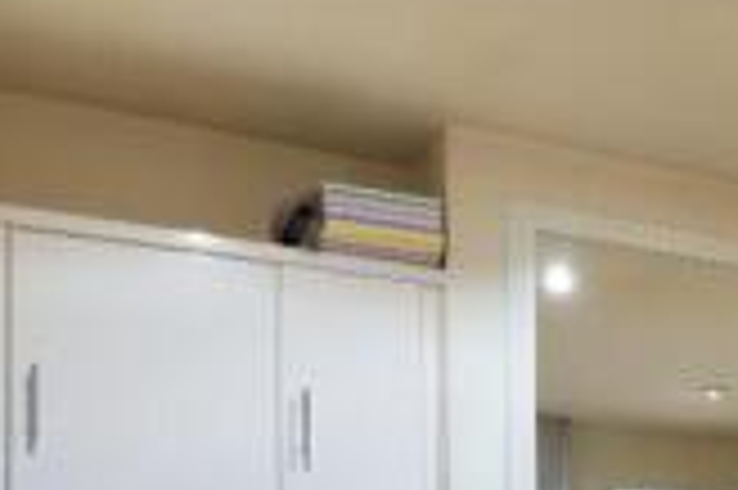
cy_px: 697
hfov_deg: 28.8
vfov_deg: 20.0
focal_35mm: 60
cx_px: 896
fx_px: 1229
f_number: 4
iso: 500
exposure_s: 1/15
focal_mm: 10
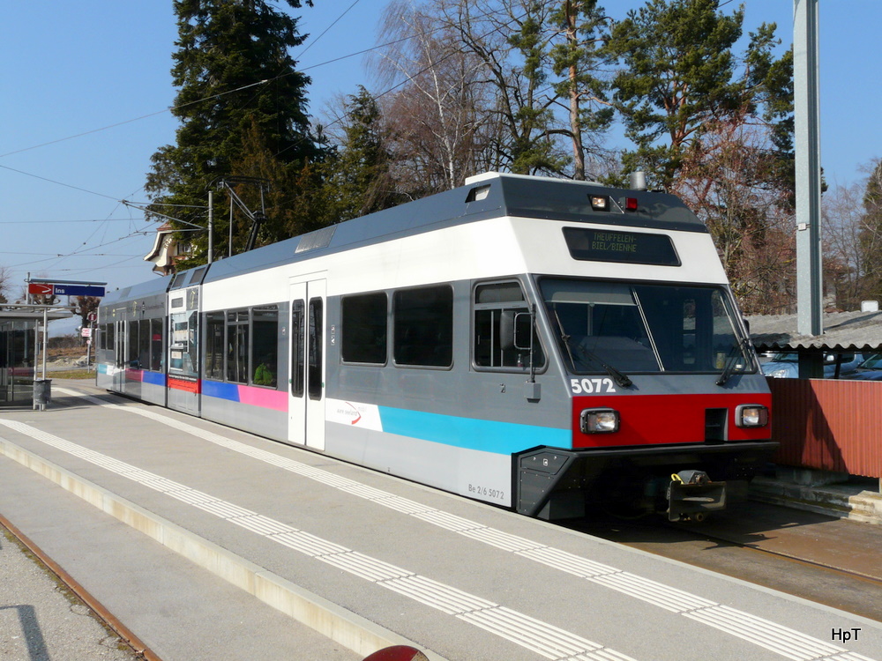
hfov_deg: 50.1
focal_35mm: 37
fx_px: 943
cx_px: 441
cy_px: 330
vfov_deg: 38.7
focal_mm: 6.1
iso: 100
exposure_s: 1/400
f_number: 6.3
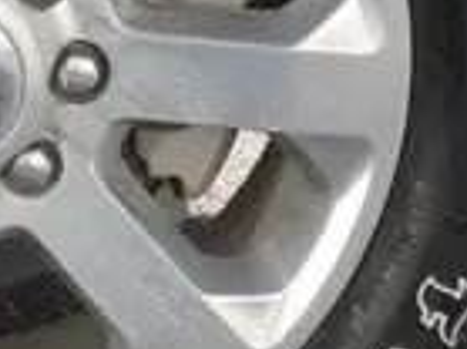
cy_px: -32
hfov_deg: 9.6
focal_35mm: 203
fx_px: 2736
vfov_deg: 7.3
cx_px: -94
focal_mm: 22
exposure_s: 1/60
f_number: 20
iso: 1250
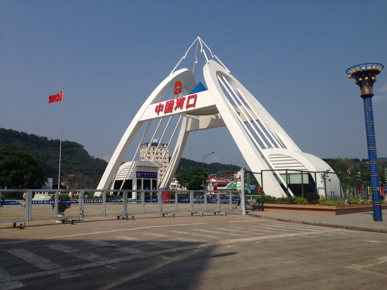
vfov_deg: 42.9
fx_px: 369
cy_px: 145
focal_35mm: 33
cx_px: 194
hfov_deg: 55.4
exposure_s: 1/3623
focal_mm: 4.12
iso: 50
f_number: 2.4
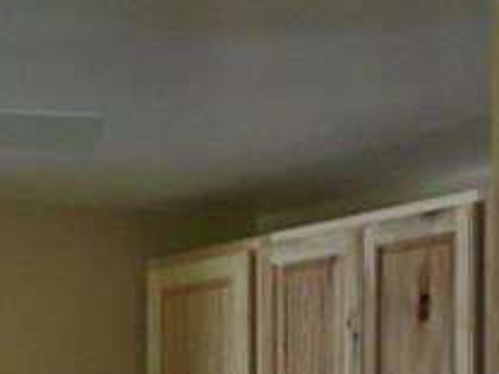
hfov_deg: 10.4
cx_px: -559
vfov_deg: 8.3
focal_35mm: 172
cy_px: 717
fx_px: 2479
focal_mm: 6.3
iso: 160
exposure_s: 1/30
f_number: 3.1
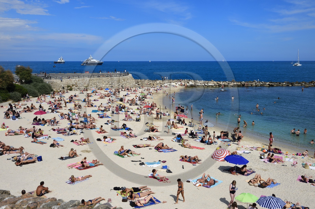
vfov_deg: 41.0
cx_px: 158
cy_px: 104
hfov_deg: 58.8
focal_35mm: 32
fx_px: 280
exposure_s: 1/320
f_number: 14
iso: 200
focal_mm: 32
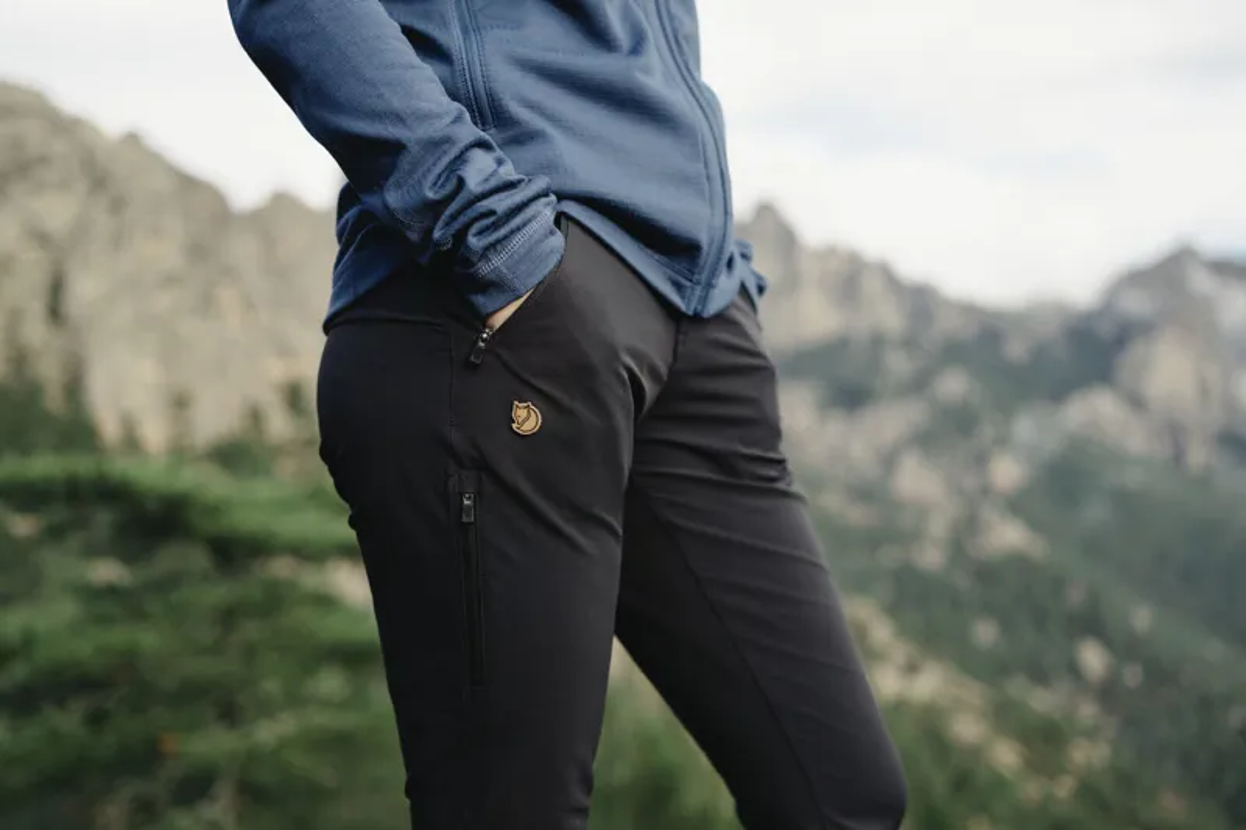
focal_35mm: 35
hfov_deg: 54.4
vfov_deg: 37.8
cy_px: 415
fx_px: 1211
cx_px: 623
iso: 125
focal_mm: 35
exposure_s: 1/640
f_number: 2.2
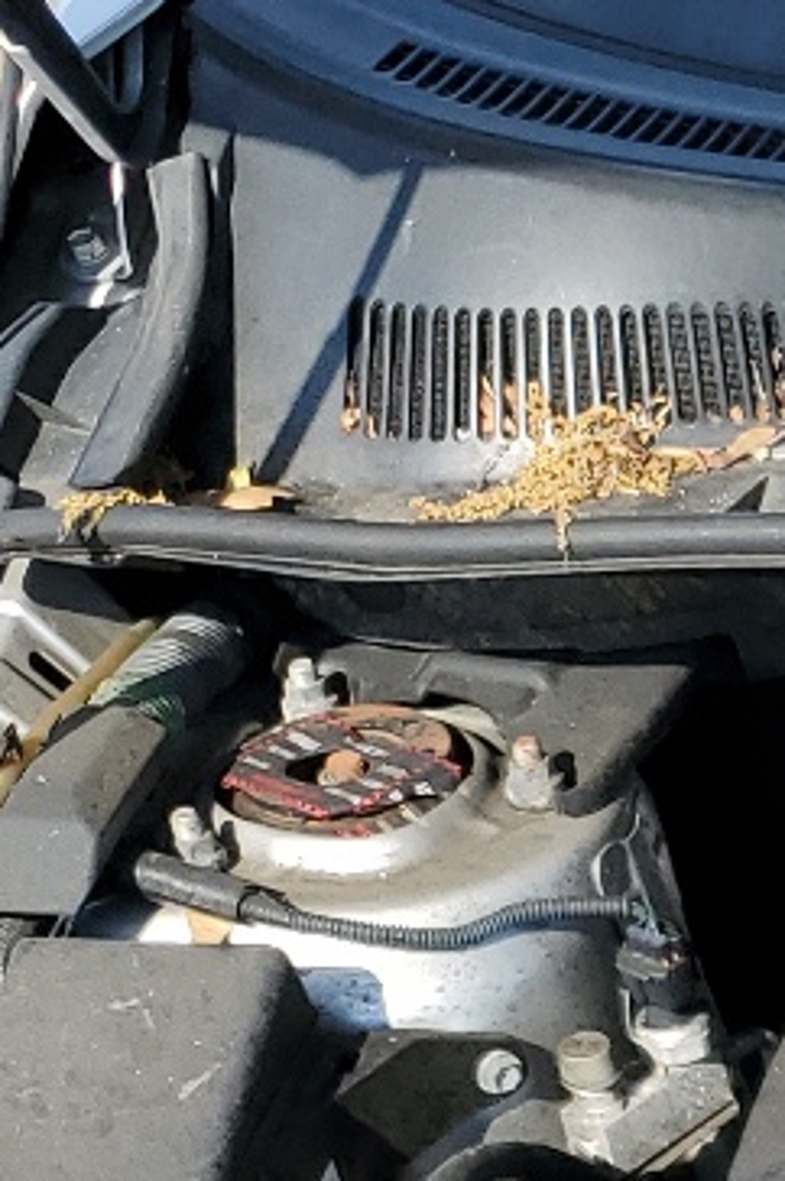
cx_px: 1969
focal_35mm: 119
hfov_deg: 9.9
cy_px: 1635
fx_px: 3899
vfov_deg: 16.1
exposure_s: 1/1667
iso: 50
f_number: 1.5
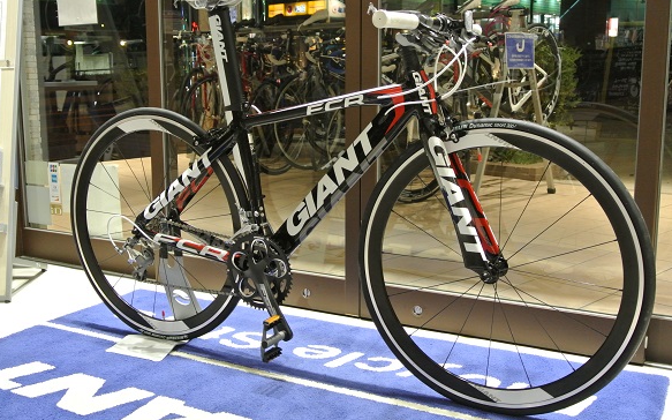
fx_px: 769
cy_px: 193
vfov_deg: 30.5
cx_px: 340
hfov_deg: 47.2
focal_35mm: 42
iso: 800
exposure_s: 1/50
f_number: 4.2
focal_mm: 15.1
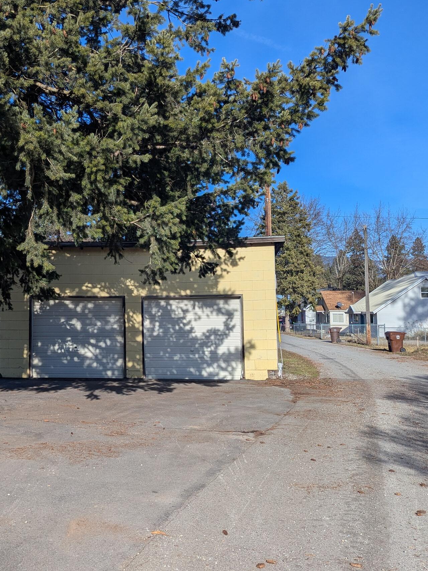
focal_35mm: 36
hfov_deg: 38.5
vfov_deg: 51.4
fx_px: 594
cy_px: 278
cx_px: 102
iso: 36
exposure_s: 1/2571
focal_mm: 6.81
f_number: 1.85
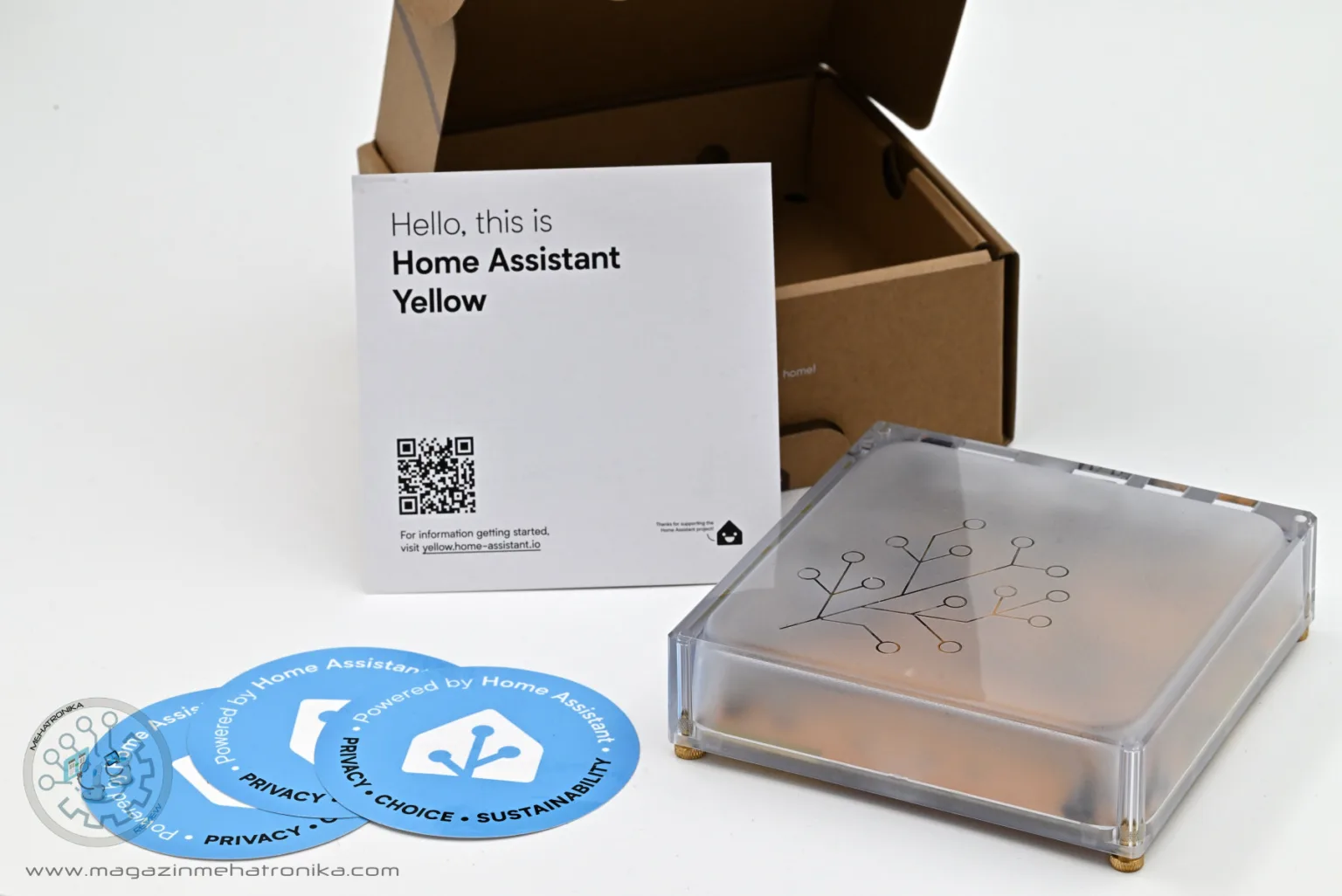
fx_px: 3916
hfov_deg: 19.4
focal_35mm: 105
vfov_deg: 13.1
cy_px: 448
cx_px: 671
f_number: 18
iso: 800
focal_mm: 105
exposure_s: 1/125
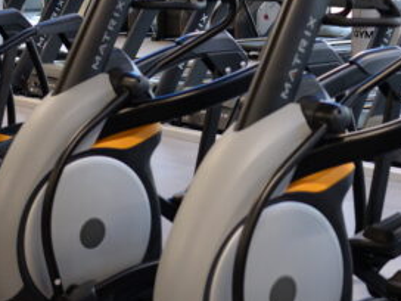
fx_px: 1147
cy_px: -30
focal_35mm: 99
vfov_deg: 14.6
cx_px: 339
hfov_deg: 19.6
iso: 1250
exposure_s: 1/160
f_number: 3.2
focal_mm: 35
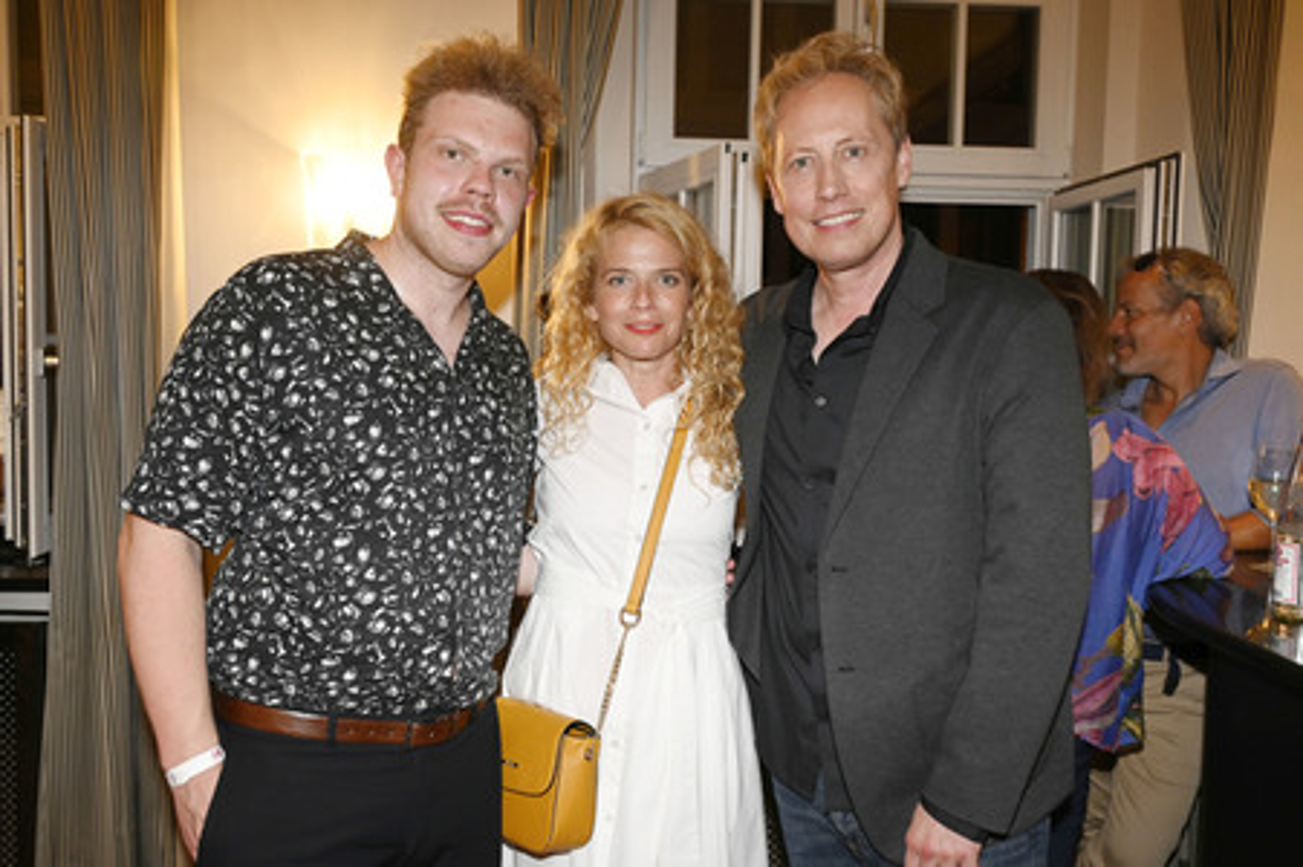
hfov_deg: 57.3
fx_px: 1194
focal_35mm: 33
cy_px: 434
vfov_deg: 39.9
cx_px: 652
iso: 2500
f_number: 6.3
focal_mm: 33
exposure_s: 1/60
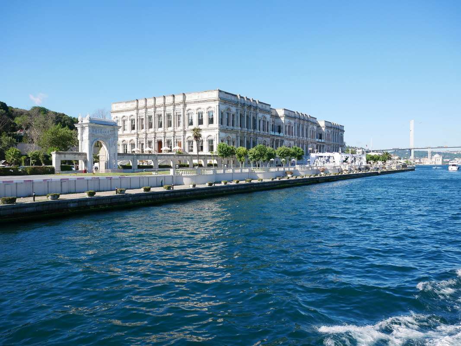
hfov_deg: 59.9
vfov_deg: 46.8
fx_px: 400
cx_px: 230
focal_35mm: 30
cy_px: 173
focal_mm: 15
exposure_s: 1/400
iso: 200
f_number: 7.1
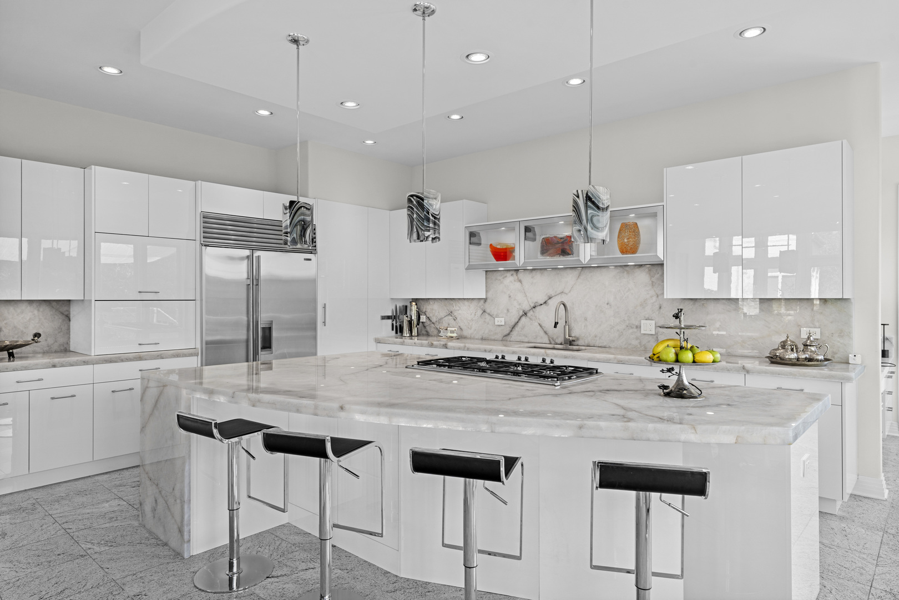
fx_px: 524
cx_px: 450
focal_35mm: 21
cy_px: 300
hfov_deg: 81.2
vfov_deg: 59.5
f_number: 9
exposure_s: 1/6
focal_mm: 21
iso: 500
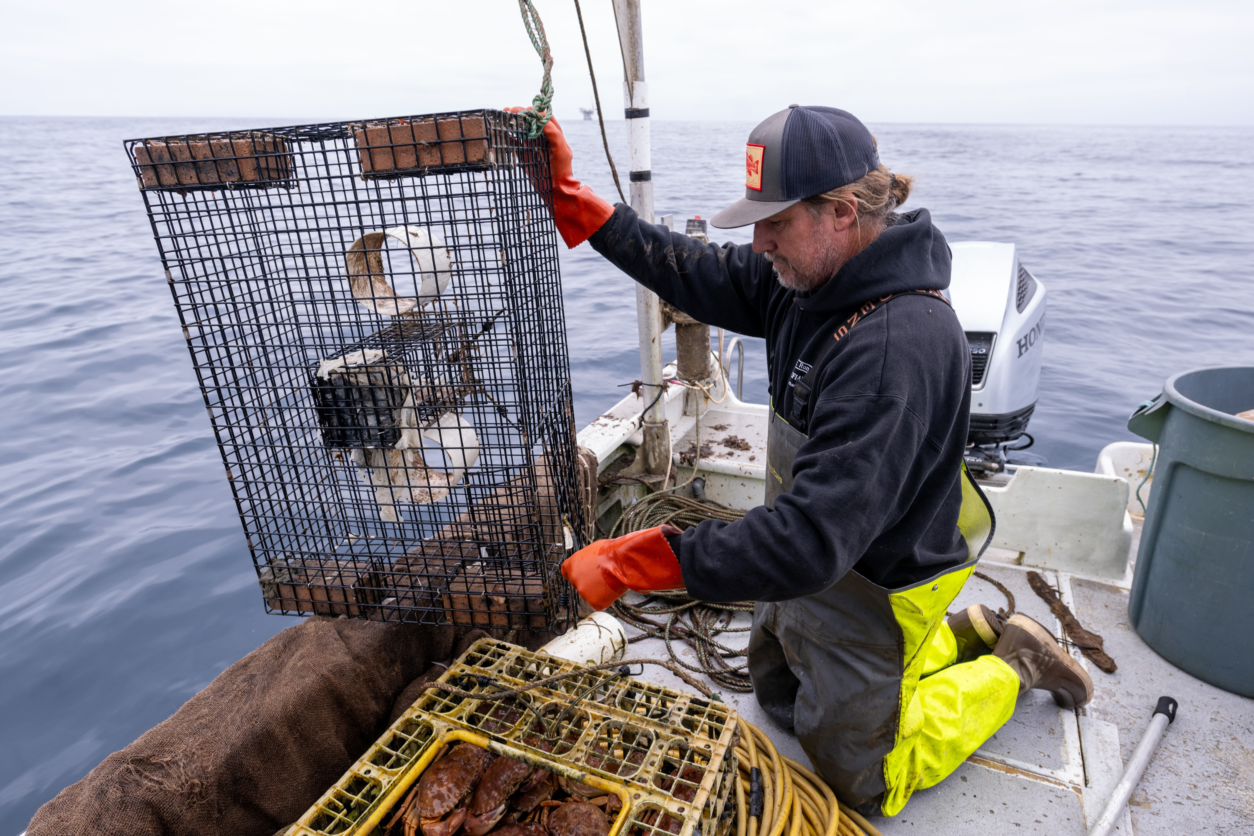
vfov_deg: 61.9
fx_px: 697
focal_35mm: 20
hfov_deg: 84.0
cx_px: 627
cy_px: 418
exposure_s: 1/125
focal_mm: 20
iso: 400
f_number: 4.5
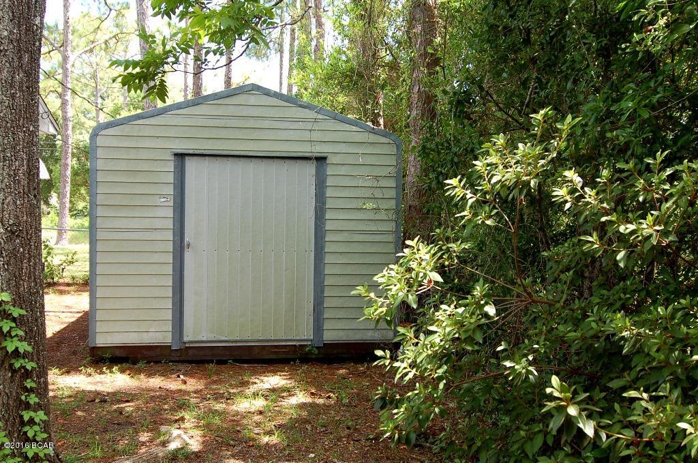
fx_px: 697
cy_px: 232
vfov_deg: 36.7
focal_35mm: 36
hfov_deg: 53.2
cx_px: 349
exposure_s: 1/125
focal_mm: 24
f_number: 5.6
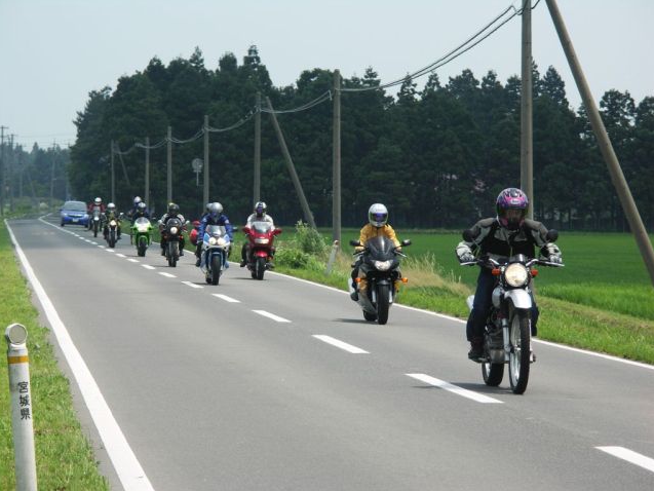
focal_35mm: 201
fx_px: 3798
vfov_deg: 7.4
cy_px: 246
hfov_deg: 9.8
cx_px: 328
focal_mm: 50.8
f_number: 4.5
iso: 50
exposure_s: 1/400
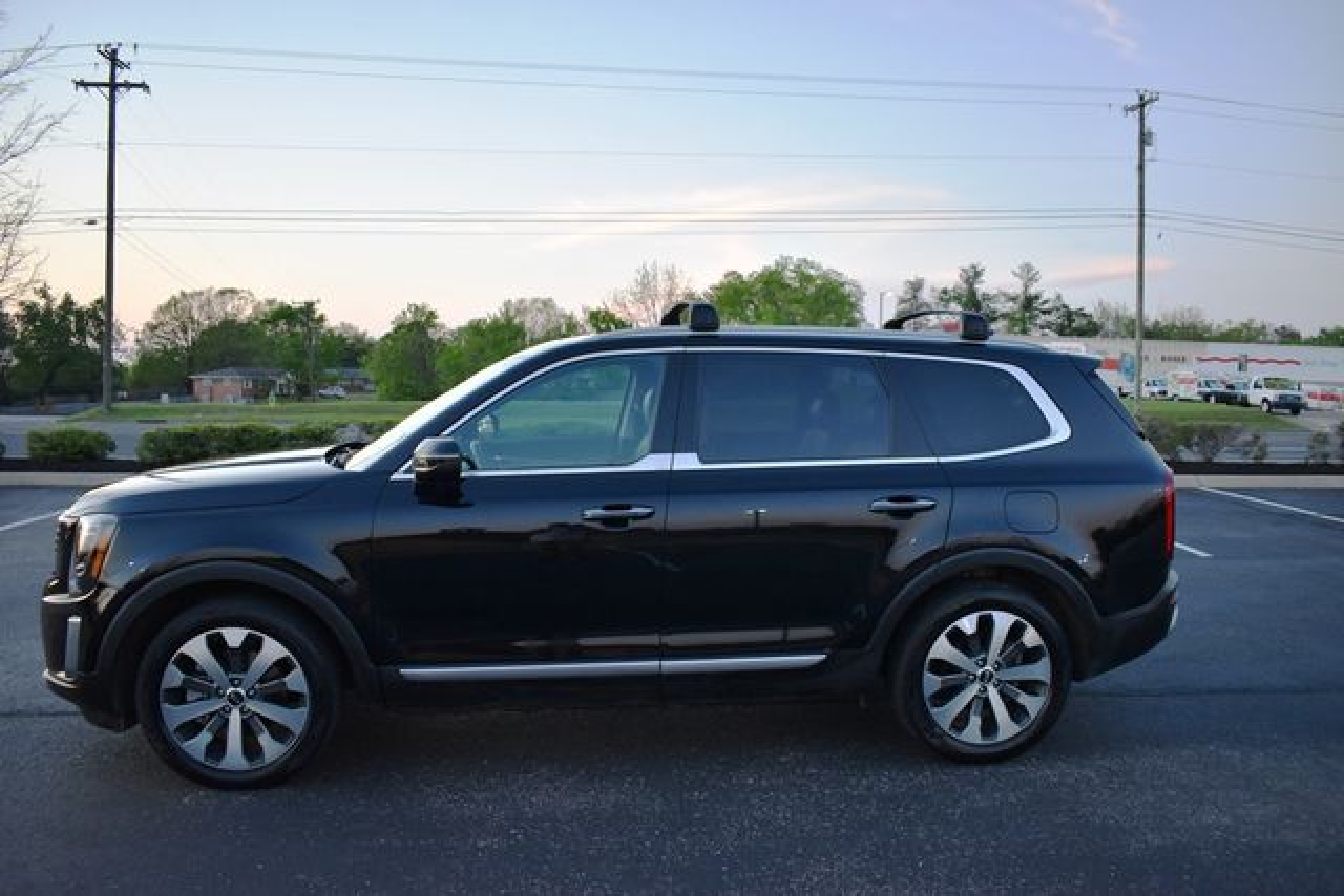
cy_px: 448
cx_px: 672
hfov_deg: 67.4
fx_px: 1008
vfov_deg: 48.0
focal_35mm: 27
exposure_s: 1/160
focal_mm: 18
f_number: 3.5
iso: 800
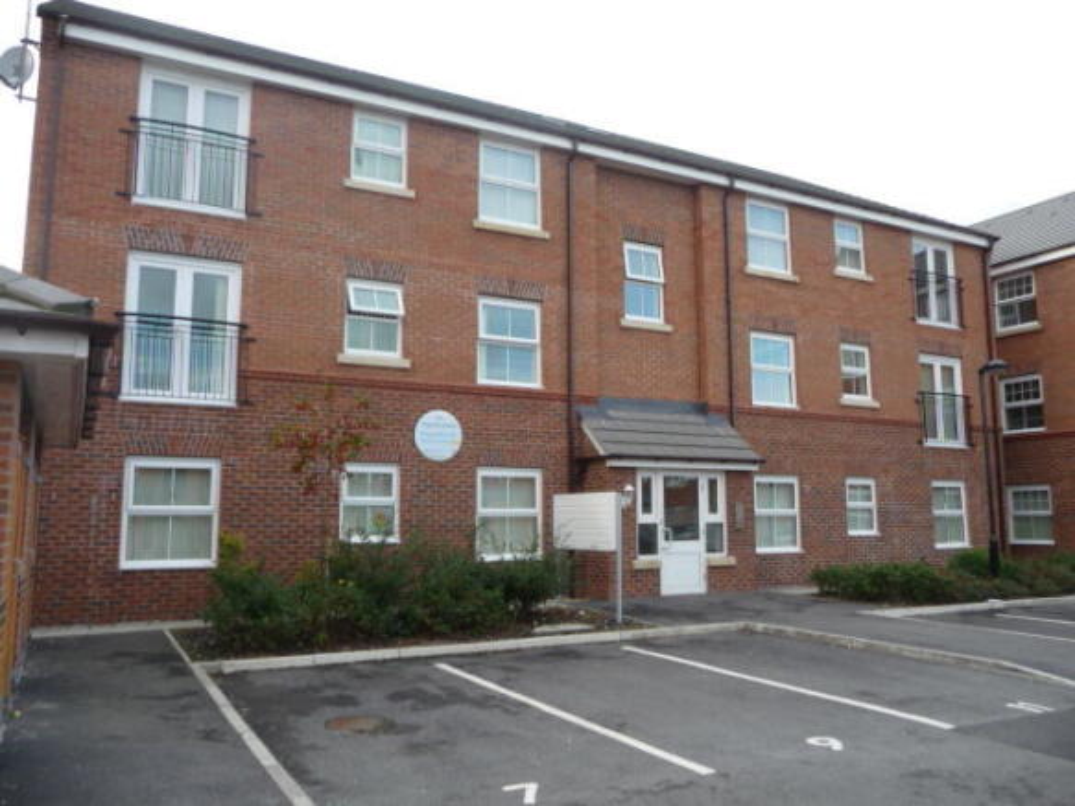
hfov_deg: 63.5
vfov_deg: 49.7
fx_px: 869
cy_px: 403
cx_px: 538
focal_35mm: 28
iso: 100
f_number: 3.3
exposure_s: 1/160
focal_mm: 4.7
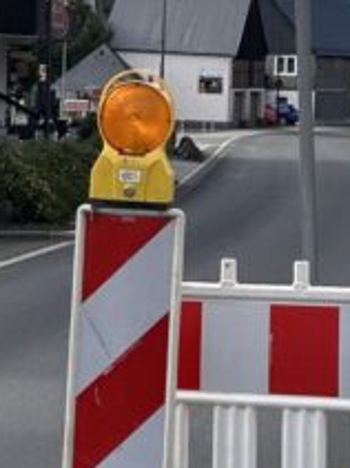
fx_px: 1700
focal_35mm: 126
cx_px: 270
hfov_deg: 11.7
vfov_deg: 15.5
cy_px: 69
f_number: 1.5
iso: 50
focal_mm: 5.7
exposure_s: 1/3460
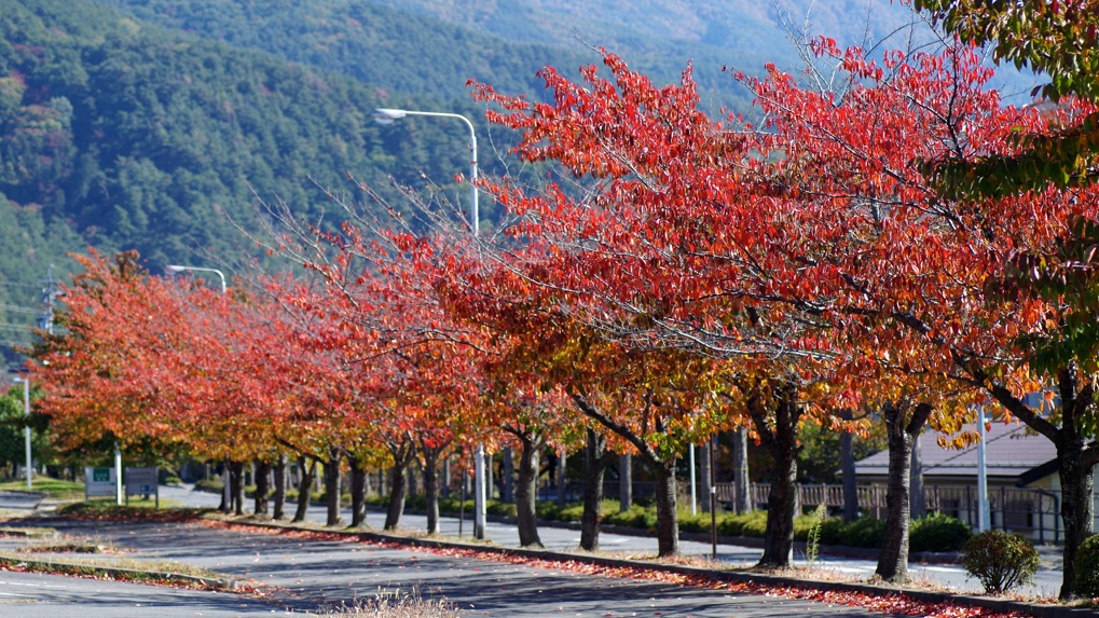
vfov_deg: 8.5
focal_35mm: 142
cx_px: 551
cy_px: 265
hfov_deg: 15.1
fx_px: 4138
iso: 125
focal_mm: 90
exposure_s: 1/800
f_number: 3.5
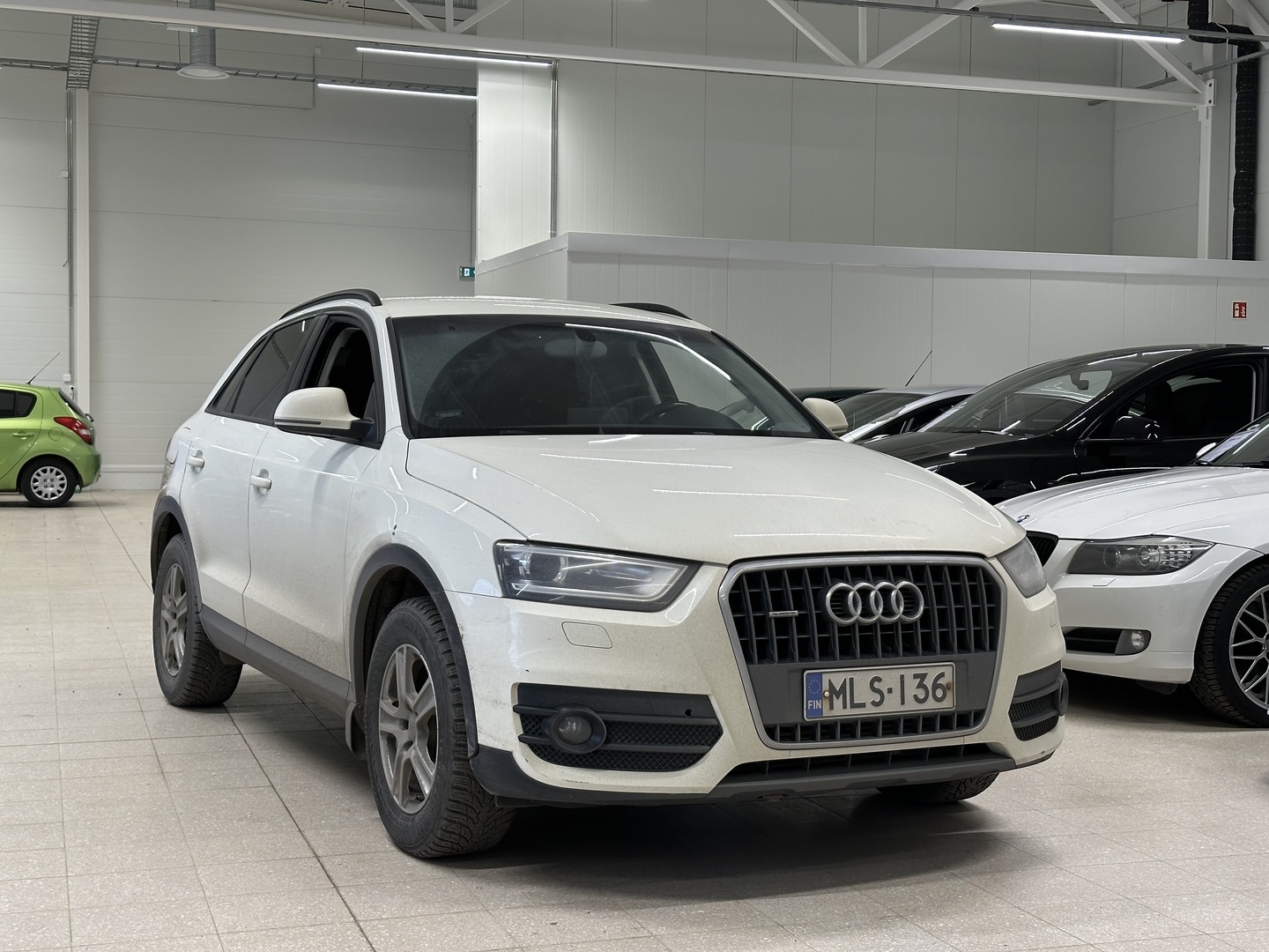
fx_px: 1760
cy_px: 476
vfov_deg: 30.3
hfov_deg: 39.7
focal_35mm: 48
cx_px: 634
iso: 80
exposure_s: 1/122
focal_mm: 6.86
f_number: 1.78
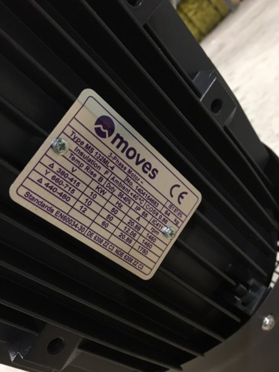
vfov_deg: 61.7
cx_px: 140
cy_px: 186
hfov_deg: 48.2
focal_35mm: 29
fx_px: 312
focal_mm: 4.15
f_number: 2.2
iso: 400
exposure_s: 1/17
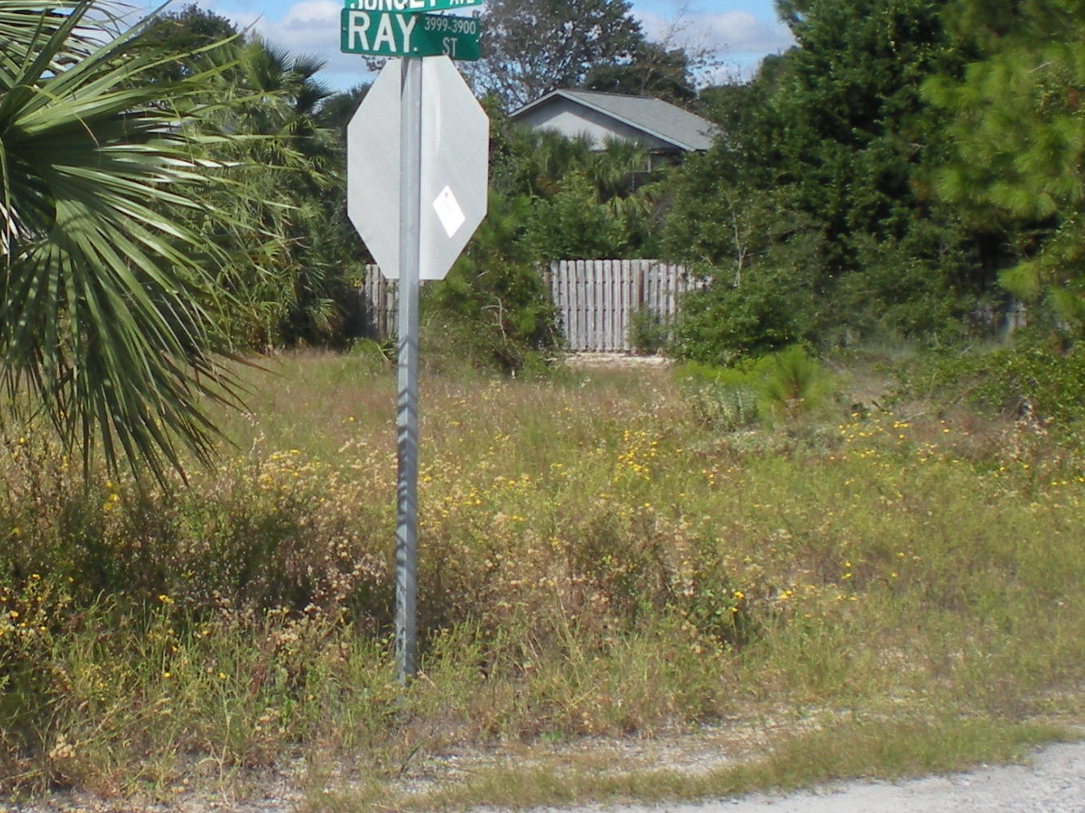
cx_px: 303
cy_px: 385
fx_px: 2695
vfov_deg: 17.2
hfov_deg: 22.6
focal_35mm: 86
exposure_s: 1/520
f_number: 4.6
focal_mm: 6.3
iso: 64
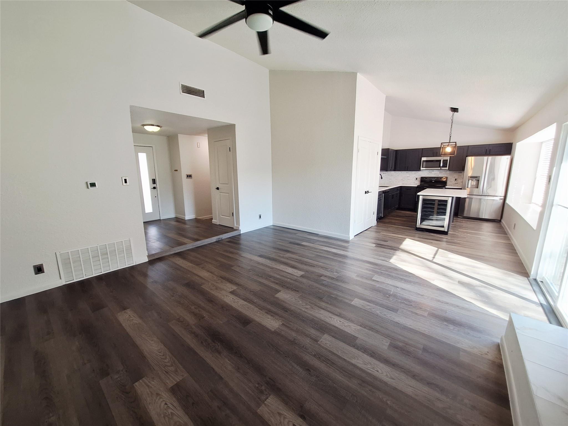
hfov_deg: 106.2
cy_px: 213
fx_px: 213
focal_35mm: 13
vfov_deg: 89.9
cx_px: 284
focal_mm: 1.74
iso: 64
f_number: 2.2
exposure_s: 1/60
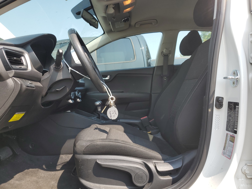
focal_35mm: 26
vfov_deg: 53.1
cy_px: 94
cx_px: 126
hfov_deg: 67.3
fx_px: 189
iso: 50
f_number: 1.5
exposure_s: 1/909
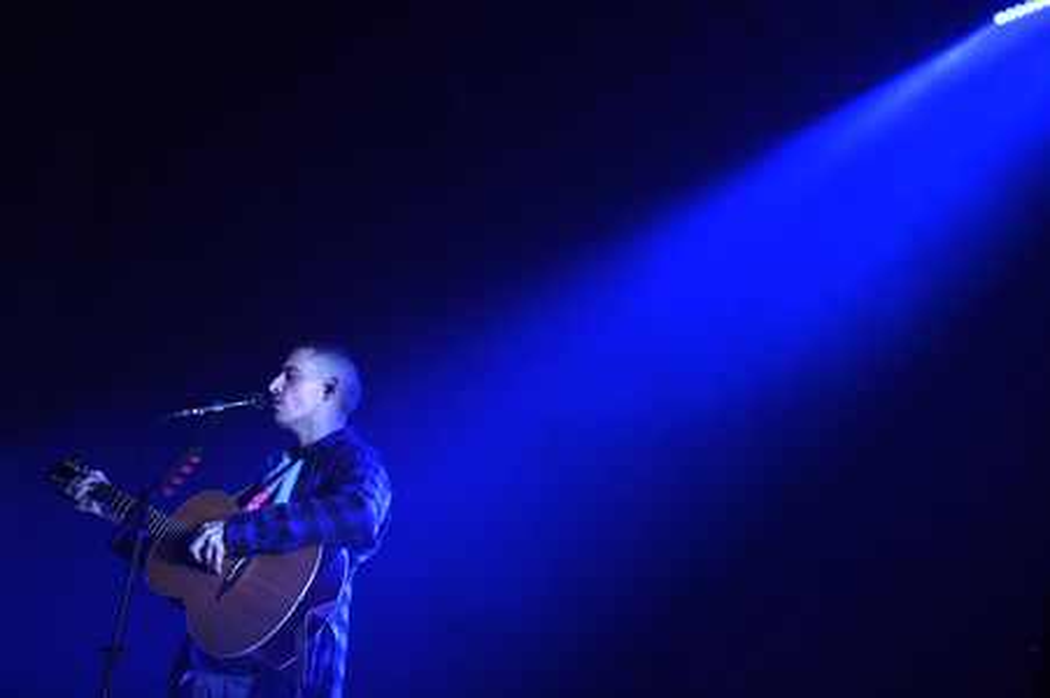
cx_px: 525
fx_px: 2040
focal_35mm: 70
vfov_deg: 19.4
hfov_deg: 28.9
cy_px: 349
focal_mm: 70
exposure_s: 1/250
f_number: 3.5
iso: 800
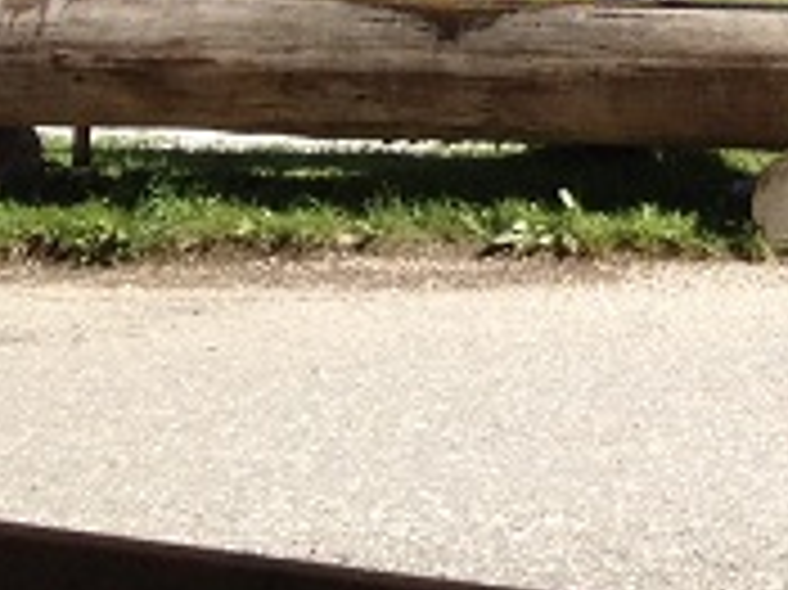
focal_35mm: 160
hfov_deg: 10.8
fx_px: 3640
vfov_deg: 9.0
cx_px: 1774
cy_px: -351
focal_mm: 4.28
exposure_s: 1/824
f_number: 2.4
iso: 64
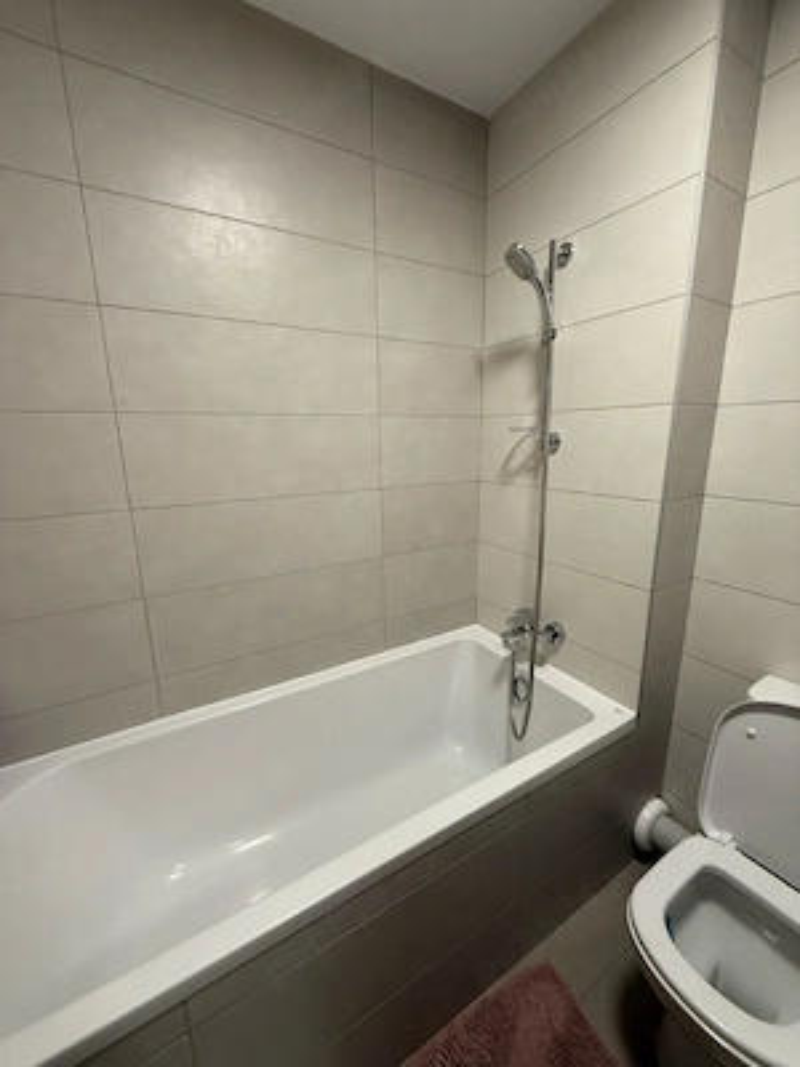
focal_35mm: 14
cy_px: 534
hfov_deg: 85.7
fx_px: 431
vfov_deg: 102.1
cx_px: 400
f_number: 2.2
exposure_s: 1/100
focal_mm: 2.22
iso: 250
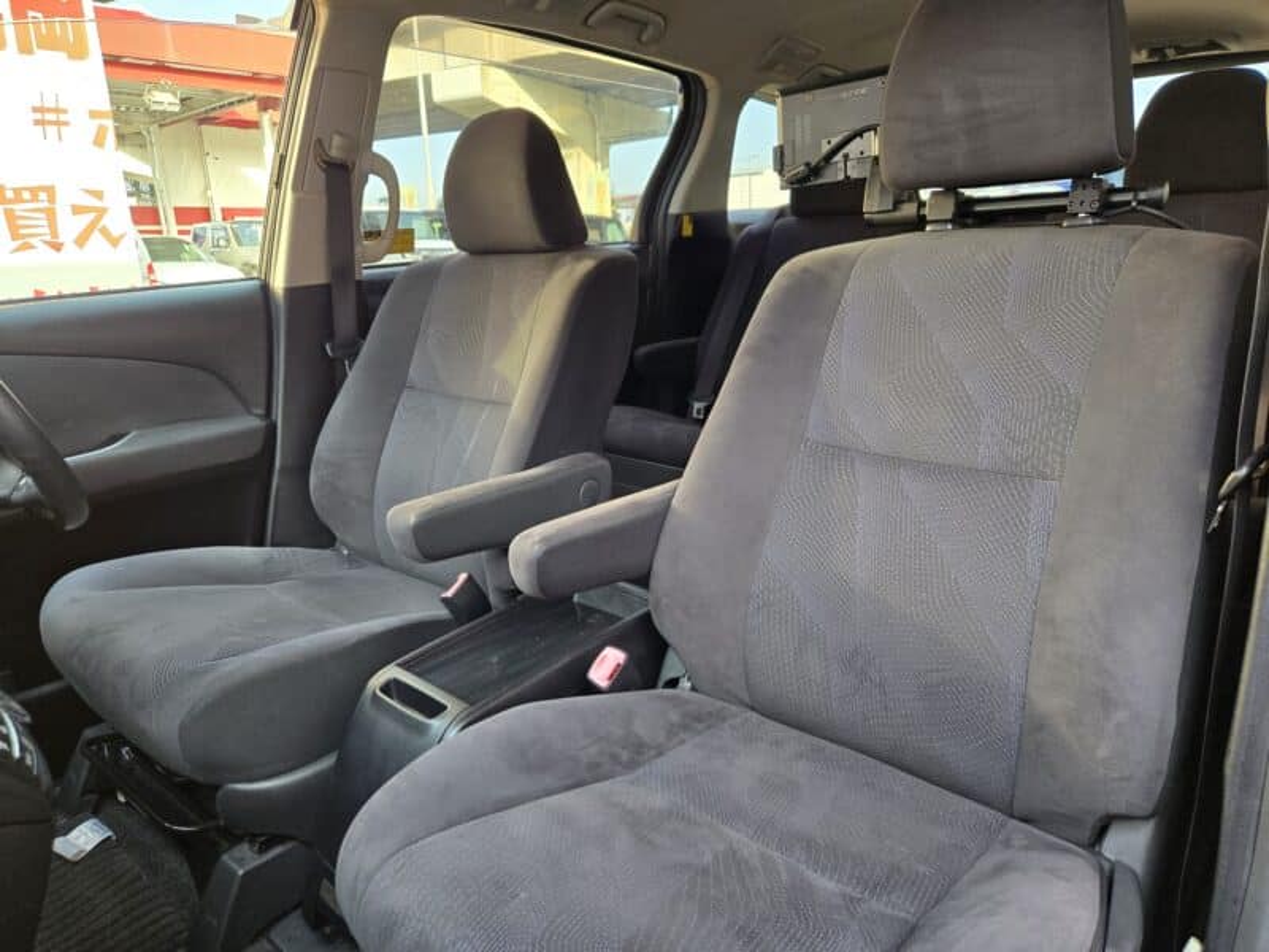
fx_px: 843
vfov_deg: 58.9
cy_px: 476
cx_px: 634
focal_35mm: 23
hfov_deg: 73.9
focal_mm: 5.4
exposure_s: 1/180
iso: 200
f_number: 1.8
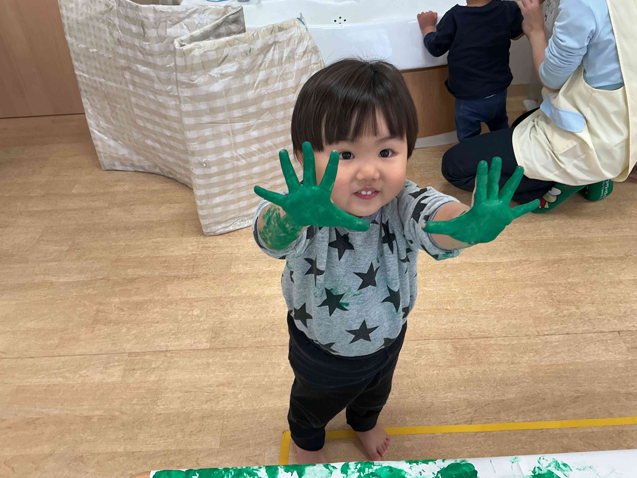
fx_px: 534
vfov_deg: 48.2
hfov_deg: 61.7
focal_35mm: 29
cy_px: 239
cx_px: 318
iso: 40
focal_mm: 3
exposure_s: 1/120
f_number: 1.8
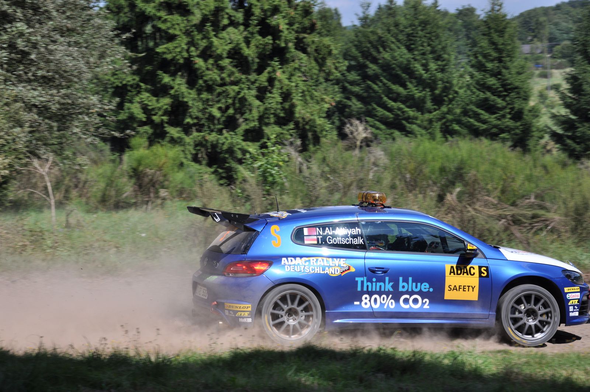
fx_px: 1718
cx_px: 295
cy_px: 196
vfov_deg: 13.0
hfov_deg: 19.5
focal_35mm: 105
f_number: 7.1
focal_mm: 70
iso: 200
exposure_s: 1/800
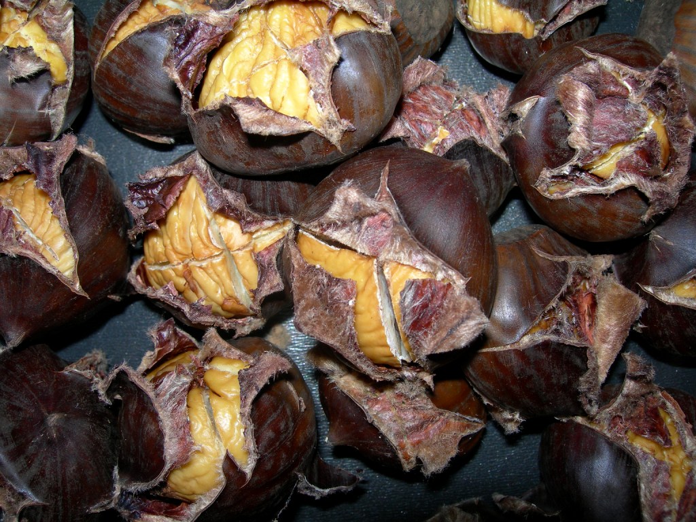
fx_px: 764
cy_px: 261
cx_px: 348
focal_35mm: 38
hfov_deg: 49.0
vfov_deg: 37.7
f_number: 4.8
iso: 50
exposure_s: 1/60.1
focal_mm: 7.8
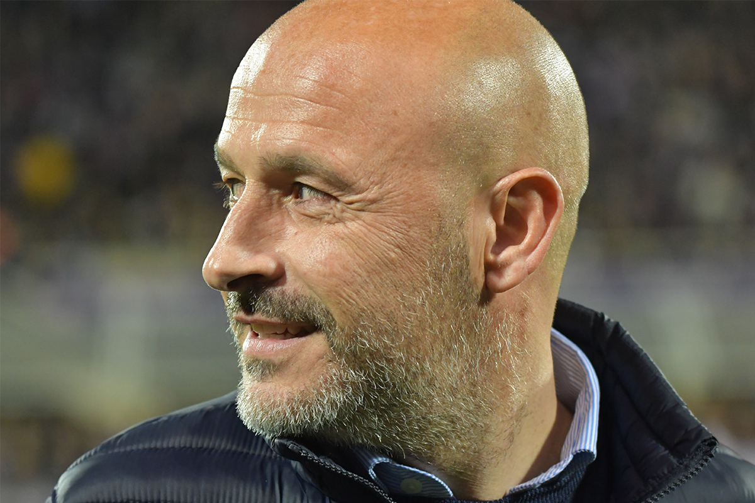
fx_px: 4718
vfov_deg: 6.1
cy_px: 252
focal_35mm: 225
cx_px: 378
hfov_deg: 9.1
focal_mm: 150
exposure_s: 1/500
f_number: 5
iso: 3200
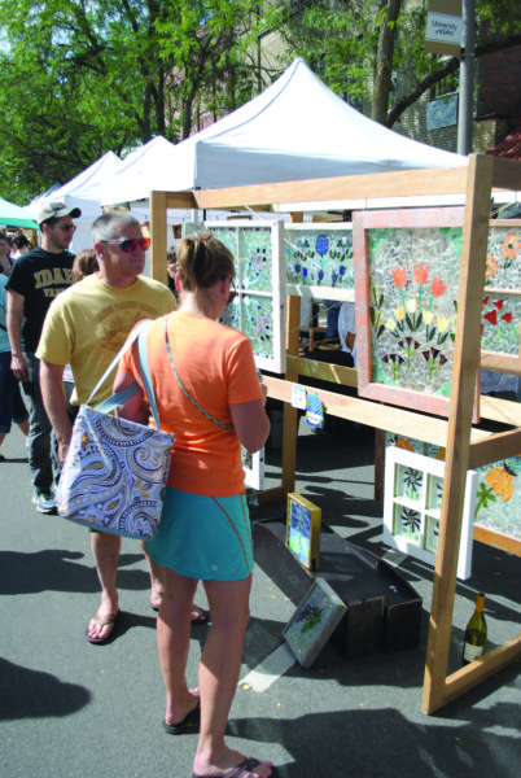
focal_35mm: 33
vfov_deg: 57.2
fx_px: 714
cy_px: 389
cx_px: 260
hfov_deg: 40.1
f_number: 5
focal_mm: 22
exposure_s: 1/2000
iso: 400
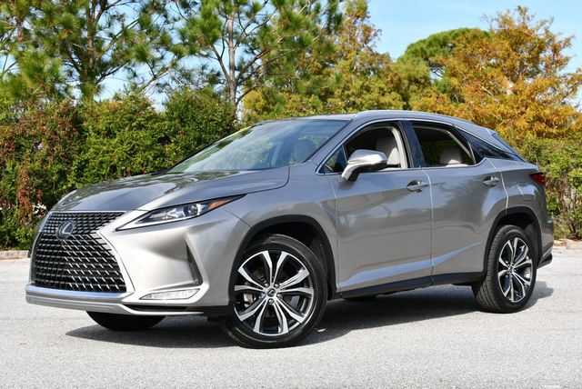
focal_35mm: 62
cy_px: 194
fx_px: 1003
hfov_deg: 32.4
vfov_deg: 22.0
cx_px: 291
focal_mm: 31
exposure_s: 1/250
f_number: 8
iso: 140
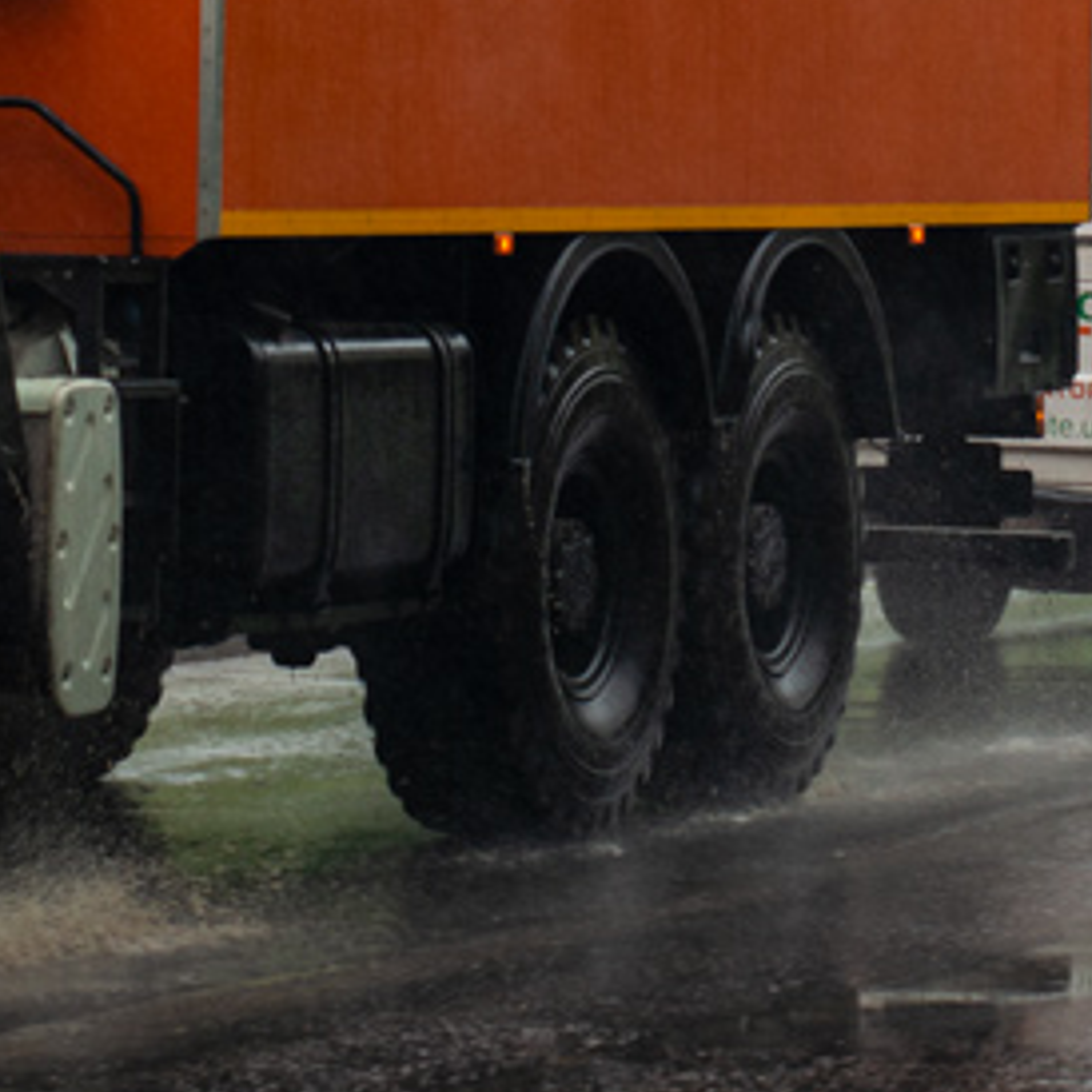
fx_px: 6638
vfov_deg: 9.2
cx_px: 48
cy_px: -440
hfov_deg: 9.4
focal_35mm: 186
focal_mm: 50
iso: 200
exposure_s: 1/250
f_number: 4.5
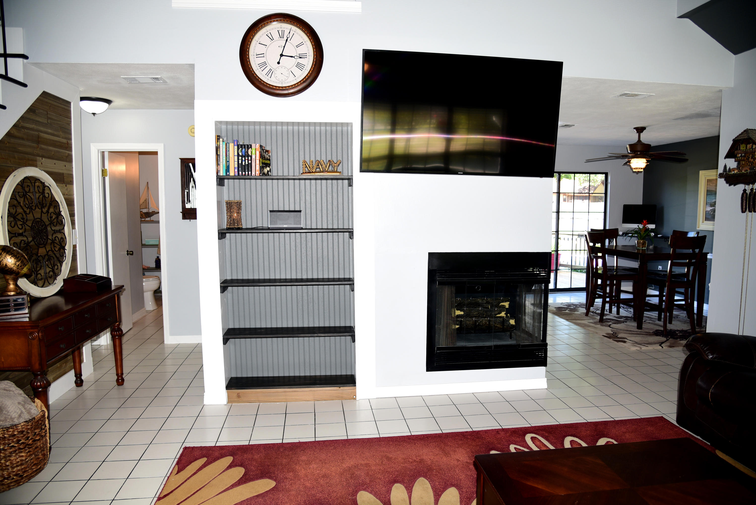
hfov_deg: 73.7
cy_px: 252
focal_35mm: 24
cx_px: 378
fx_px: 504
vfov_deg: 53.2
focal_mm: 24
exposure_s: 1/60
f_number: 4
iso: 250
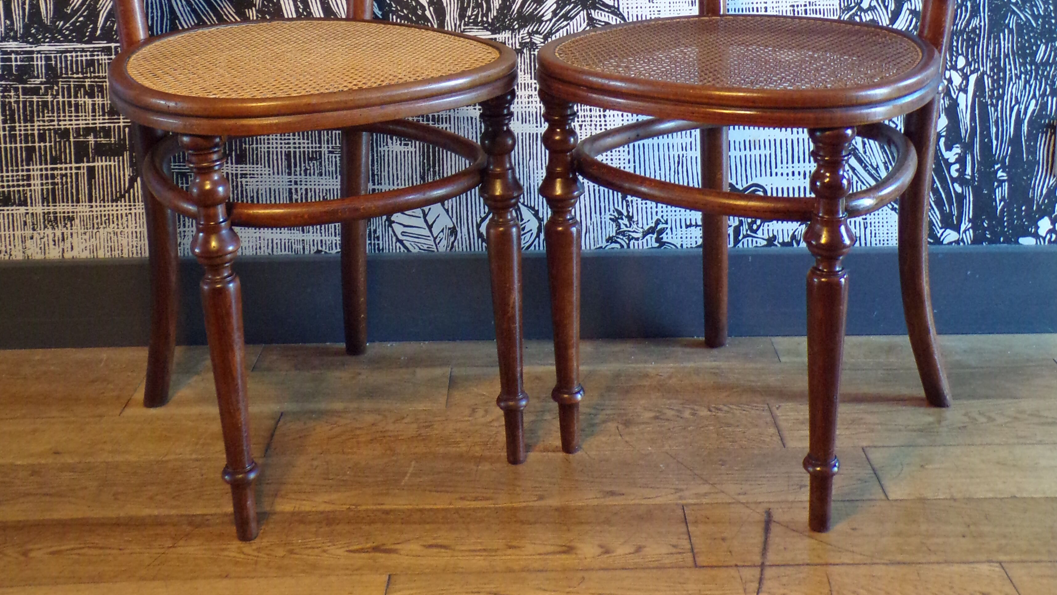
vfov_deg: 24.2
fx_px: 1317
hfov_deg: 43.7
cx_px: 529
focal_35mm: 47
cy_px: -17
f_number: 3.2
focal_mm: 5.8
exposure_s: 1/17
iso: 377
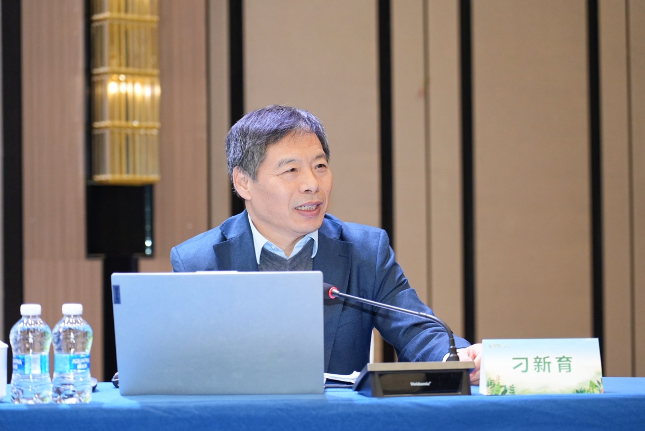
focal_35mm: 105
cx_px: 322
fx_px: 1883
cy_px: 216
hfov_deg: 19.4
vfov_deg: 13.1
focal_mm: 105
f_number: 4
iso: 2000
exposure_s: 1/200
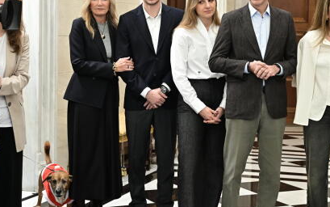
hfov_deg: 23.8
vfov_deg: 15.0
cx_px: 204
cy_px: 92
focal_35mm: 87
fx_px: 783
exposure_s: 1/160
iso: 1250
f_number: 4.5
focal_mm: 53
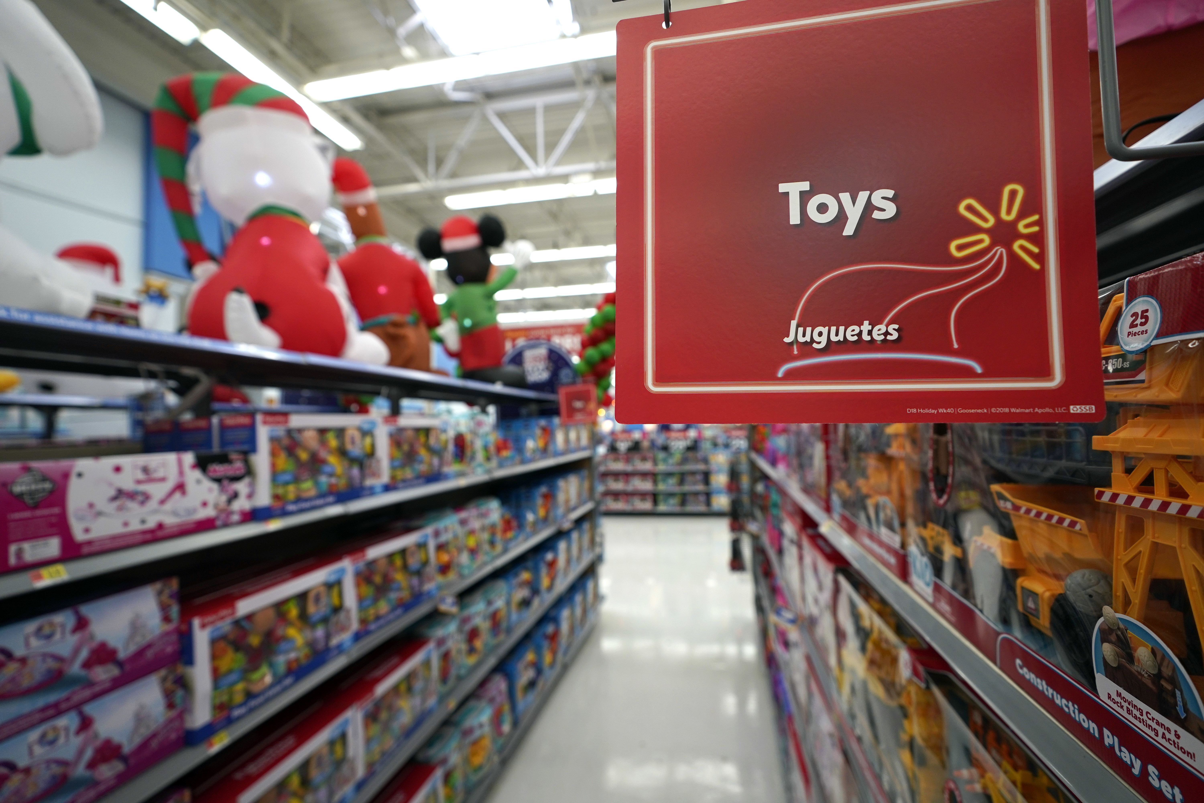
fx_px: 535
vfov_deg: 73.7
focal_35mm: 16
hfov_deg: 96.7
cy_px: 402
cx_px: 602
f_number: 2.8
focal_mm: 16
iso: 640
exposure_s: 1/320
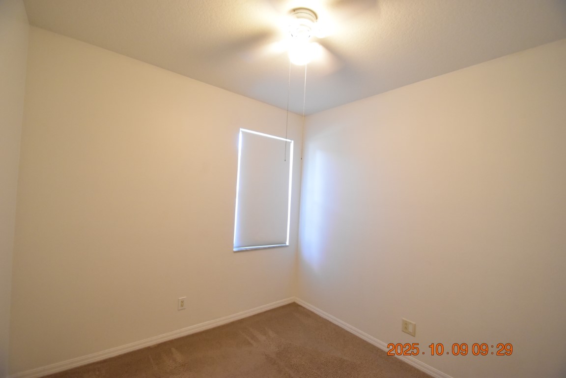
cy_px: 189
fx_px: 236
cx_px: 283
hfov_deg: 100.4
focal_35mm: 15
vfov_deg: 77.3
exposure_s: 1/60
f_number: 3.5
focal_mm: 10
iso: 2500
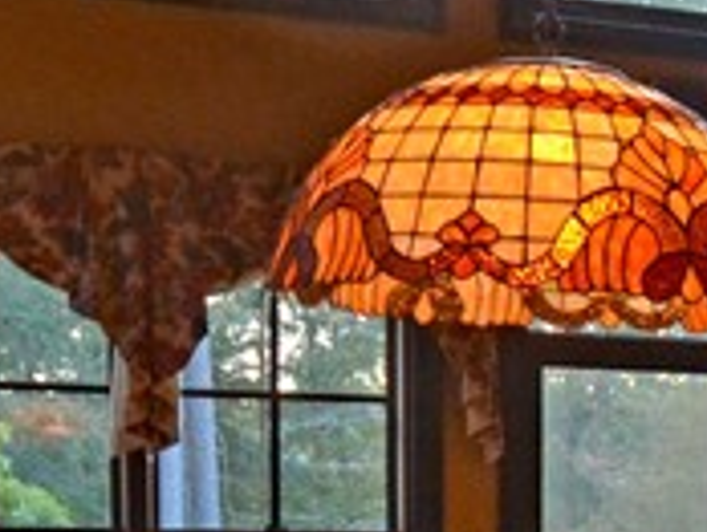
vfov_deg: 13.8
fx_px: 2117
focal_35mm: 104
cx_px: 918
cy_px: 690
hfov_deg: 17.8
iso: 800
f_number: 4.2
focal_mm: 11.5
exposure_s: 1/60
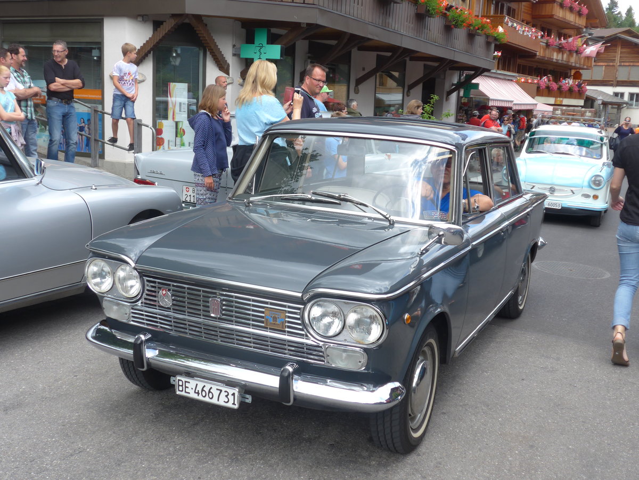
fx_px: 757
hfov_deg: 45.8
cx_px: 320
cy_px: 240
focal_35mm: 41
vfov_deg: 35.1
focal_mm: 8.4
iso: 80
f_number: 2.8
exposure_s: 1/400
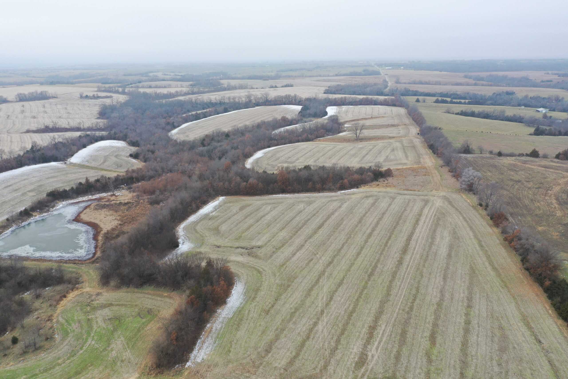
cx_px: 284
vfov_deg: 46.4
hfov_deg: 65.5
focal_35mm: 28
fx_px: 442
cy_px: 190
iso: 100
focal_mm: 10.26
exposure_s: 1/200
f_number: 4.5
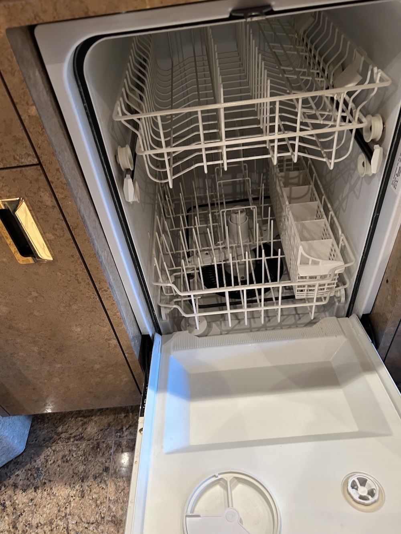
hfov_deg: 53.1
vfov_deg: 67.3
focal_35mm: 26
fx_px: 402
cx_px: 200
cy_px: 267
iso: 250
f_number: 1.5
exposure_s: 1/51
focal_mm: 5.7
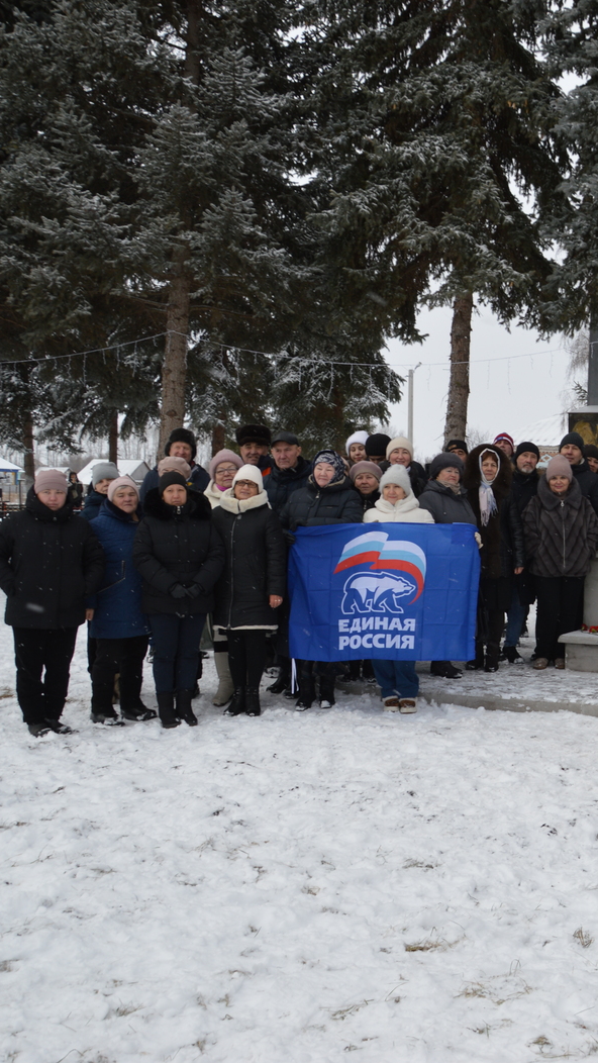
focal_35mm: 43
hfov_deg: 25.0
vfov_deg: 47.4
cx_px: 717
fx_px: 1212
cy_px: 533
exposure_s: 1/125
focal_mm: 18
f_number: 5.6
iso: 100
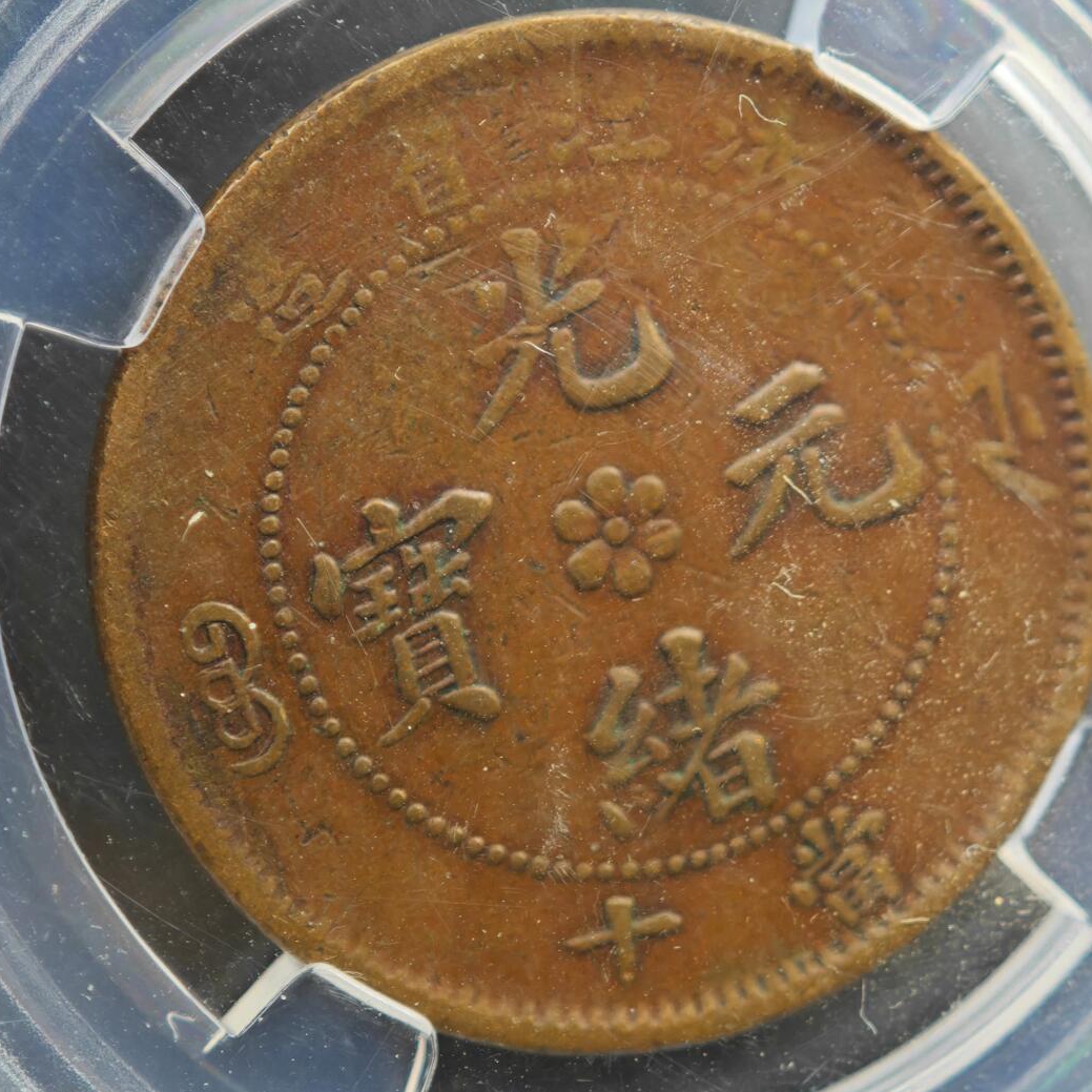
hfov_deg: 16.4
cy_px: 550
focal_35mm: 106
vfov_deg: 16.4
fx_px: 3783
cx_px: 621
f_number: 1.8
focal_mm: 12.28
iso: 160
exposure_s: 1/100
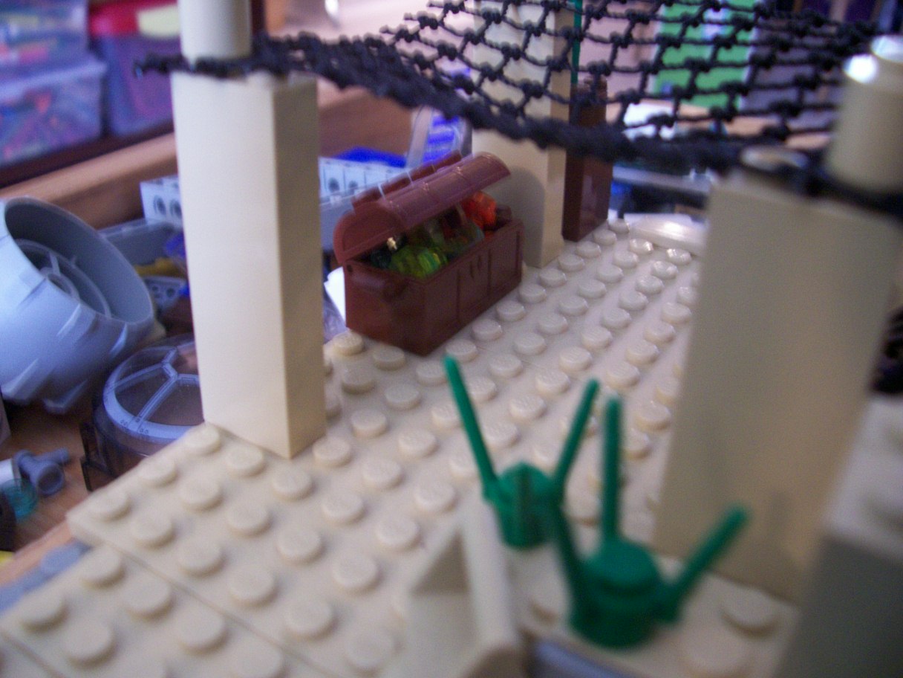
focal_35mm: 34
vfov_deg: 41.8
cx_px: 452
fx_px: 887
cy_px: 339
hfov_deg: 54.0
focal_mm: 5.6
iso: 160
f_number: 2.7
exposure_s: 1/9.96
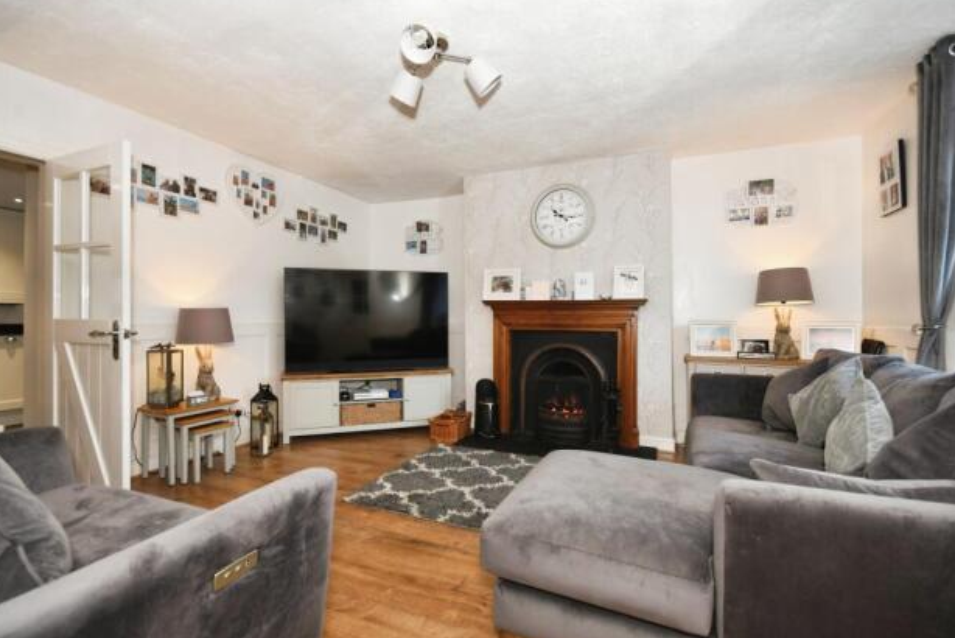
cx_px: 475
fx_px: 425
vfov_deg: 73.8
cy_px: 320
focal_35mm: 16
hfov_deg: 96.7
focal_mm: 10
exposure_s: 1/30
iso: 400
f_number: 8
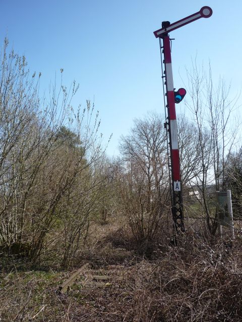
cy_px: 161
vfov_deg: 56.8
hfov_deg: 44.2
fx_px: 298
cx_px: 121
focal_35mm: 32
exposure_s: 1/400
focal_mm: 5.2
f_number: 4.5
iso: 100
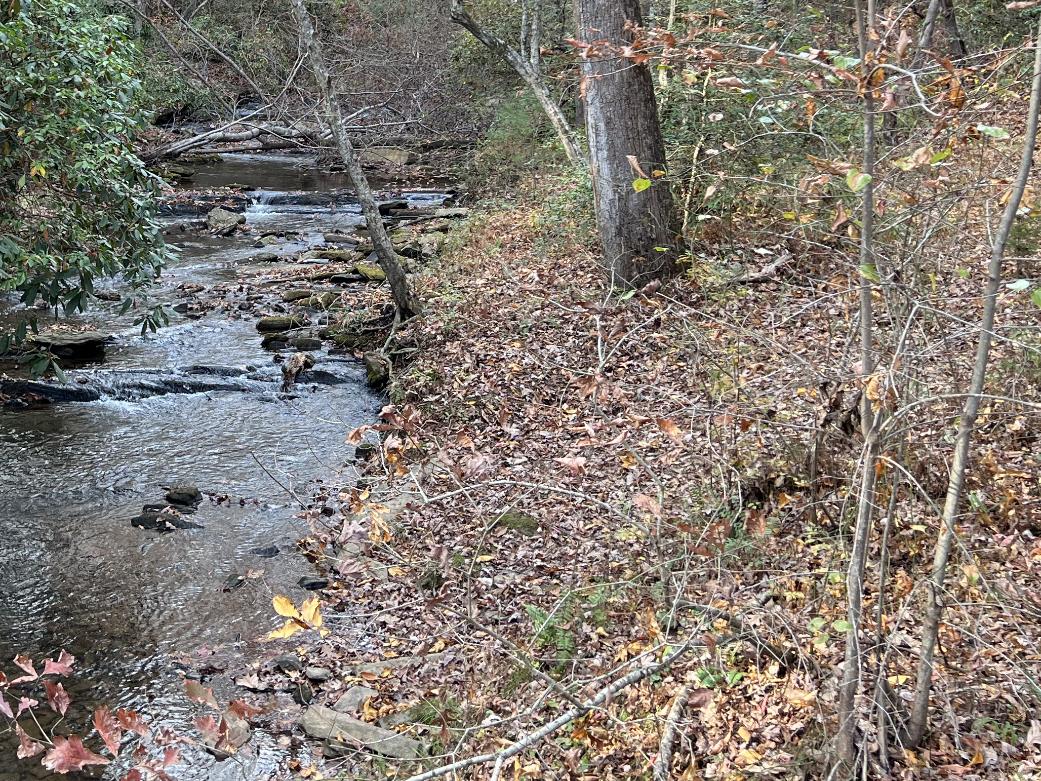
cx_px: 269
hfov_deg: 36.7
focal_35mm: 51
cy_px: 111
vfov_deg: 27.7
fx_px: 1534
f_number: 1.5
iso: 40
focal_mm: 5.7
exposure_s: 1/128
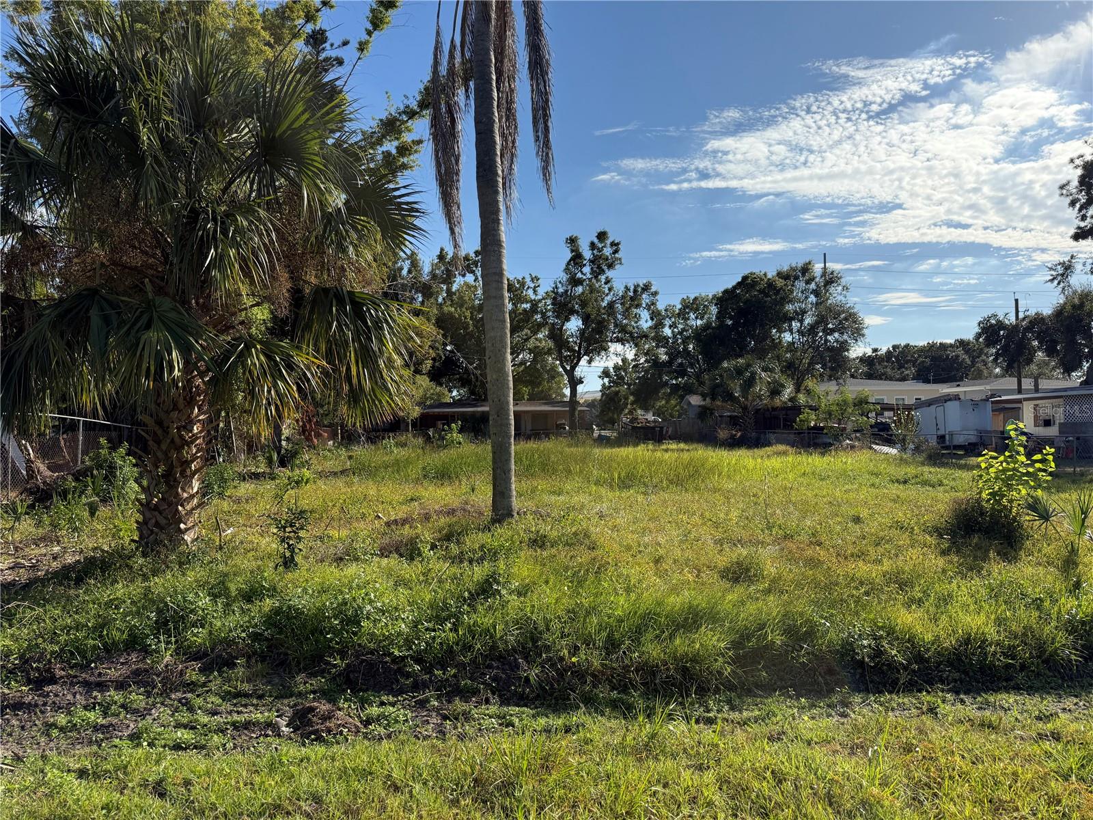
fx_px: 758
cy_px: 410
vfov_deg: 56.8
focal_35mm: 24
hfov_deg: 71.6
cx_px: 546
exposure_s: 1/6711
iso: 100
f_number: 1.78
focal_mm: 6.76
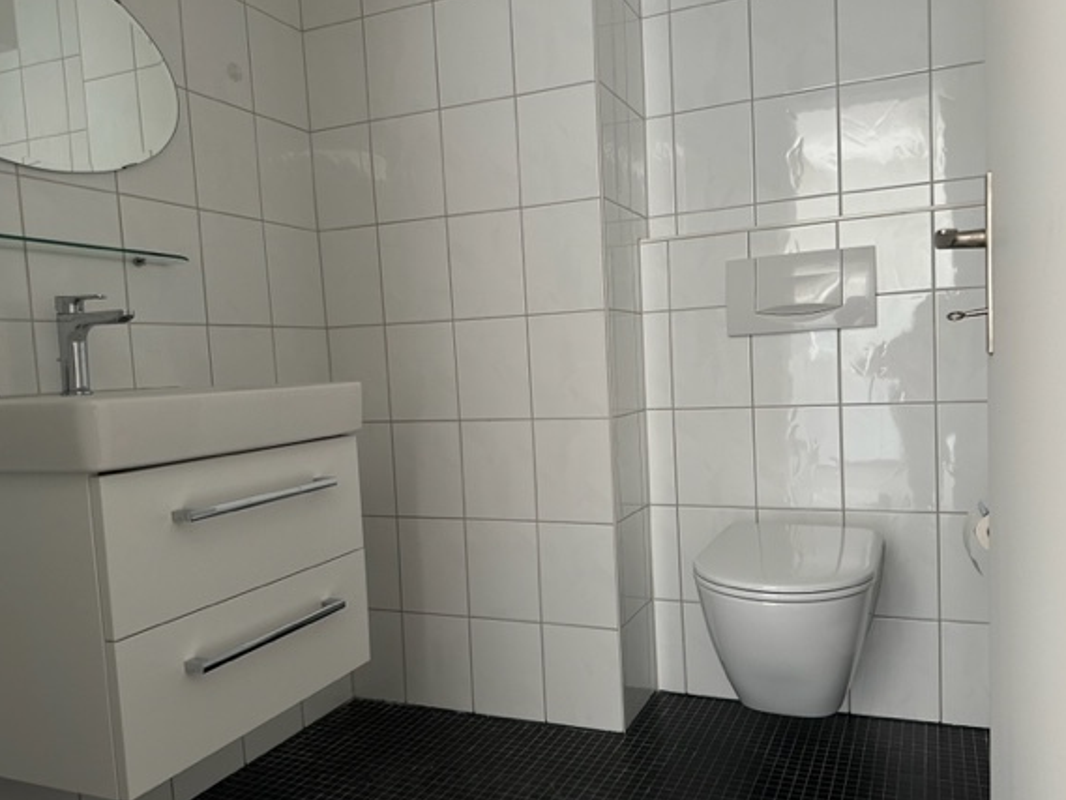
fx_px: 832
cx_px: 566
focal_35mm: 27
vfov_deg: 51.3
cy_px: 427
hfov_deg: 65.3
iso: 320
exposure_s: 1/60
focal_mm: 6.86
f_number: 1.78
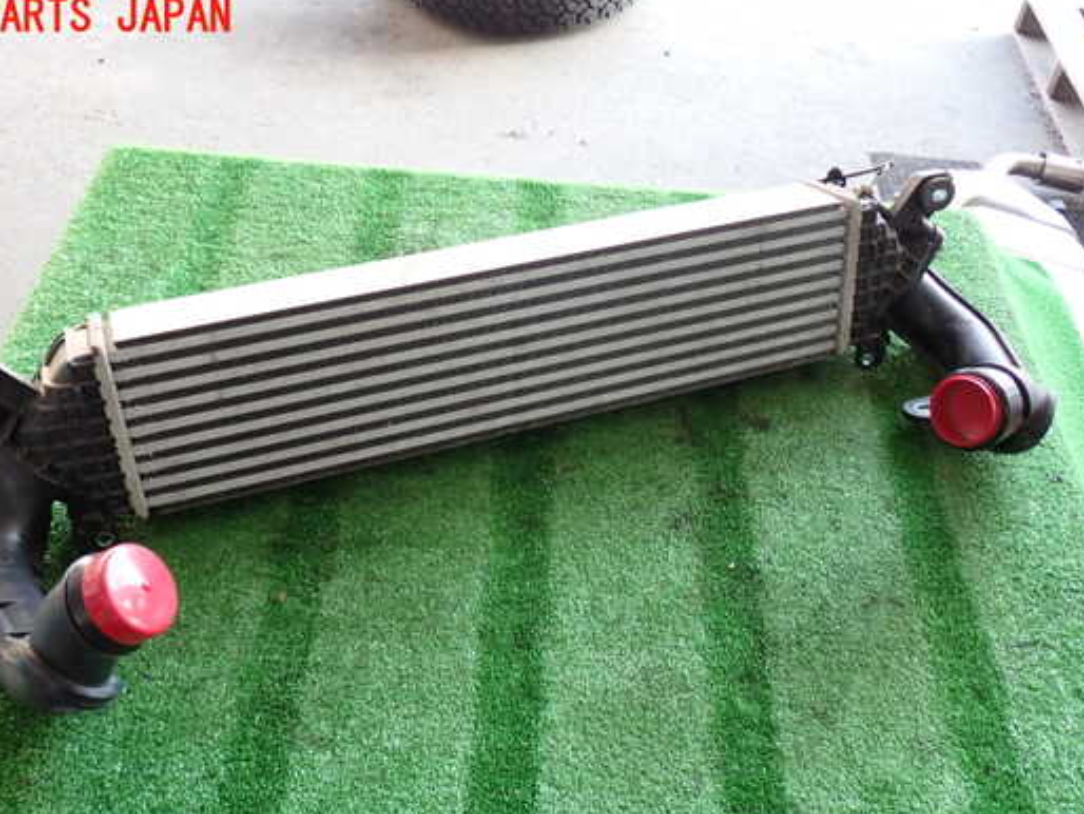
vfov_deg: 40.6
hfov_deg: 52.5
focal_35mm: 35
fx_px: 1097
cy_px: 466
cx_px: 481
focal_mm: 5.4
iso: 200
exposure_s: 1/50
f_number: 2.3
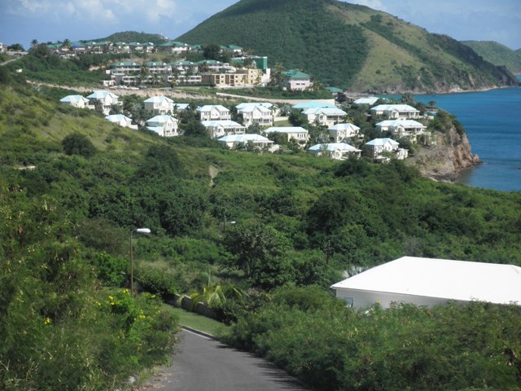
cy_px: 196
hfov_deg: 26.7
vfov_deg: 20.2
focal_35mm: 73
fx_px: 1099
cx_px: 260
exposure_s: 1/640
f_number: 4
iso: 64
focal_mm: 12.9
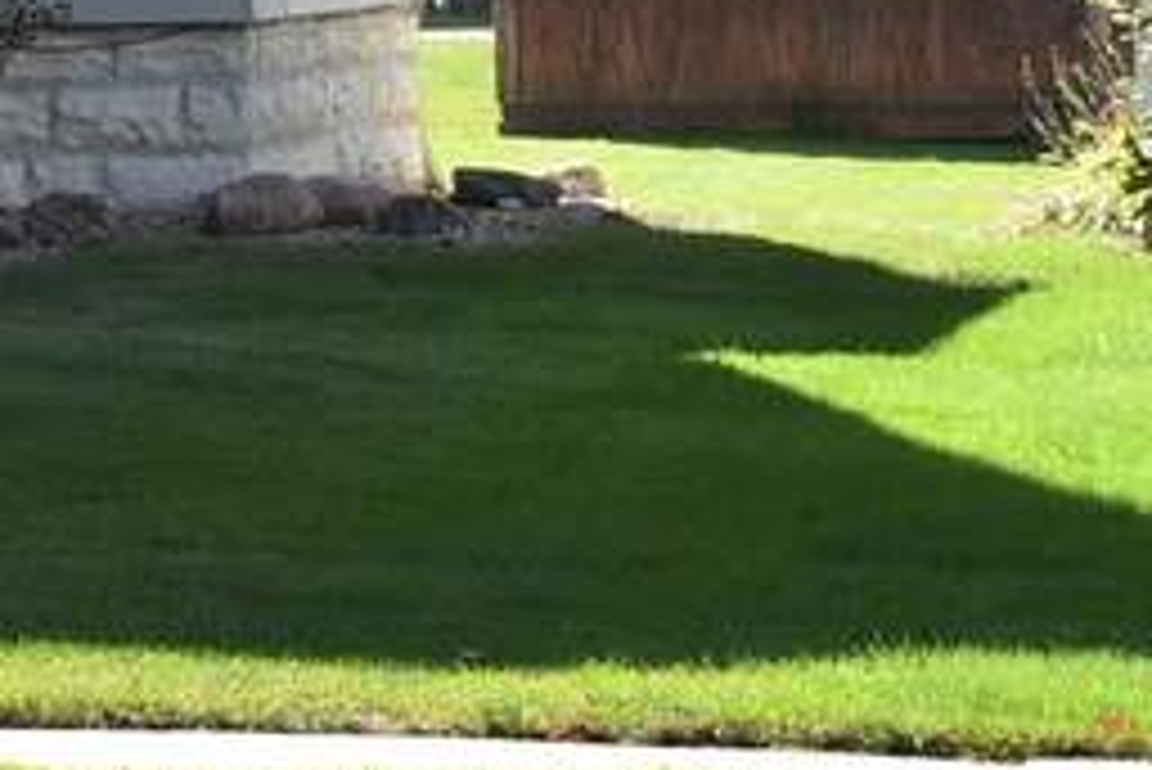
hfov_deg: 7.0
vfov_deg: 4.7
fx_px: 9125
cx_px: -1152
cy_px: -946
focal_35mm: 285
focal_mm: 38
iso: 100
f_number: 7.1
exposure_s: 1/200
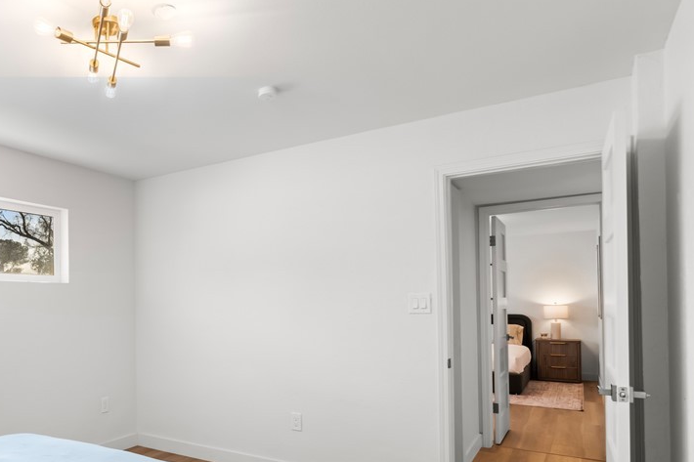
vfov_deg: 48.8
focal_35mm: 26
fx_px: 501
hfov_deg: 65.3
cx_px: 175
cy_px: 301
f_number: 8
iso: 400
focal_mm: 17
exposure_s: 1/30
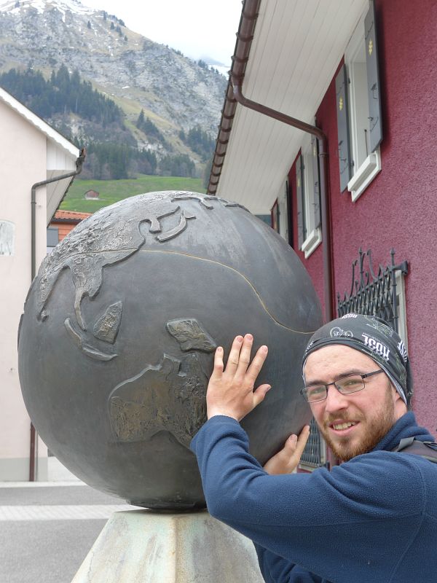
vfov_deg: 34.9
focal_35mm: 55
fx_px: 926
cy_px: 292
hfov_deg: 26.6
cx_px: 218
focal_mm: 11.3
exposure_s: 1/250
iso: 80
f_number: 3.4
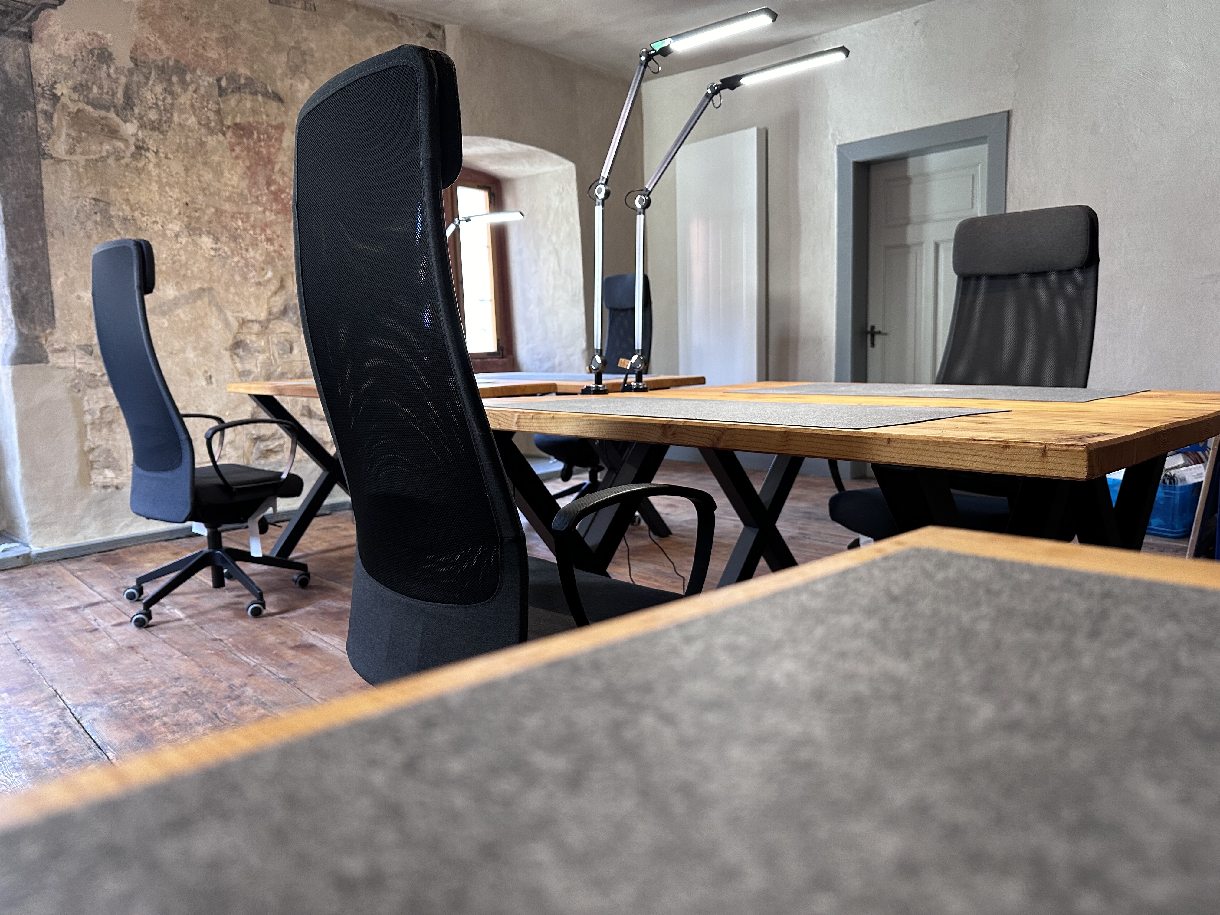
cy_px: 458
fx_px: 846
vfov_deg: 56.8
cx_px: 610
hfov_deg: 71.6
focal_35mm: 24
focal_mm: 6.86
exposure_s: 1/105
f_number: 1.78
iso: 250
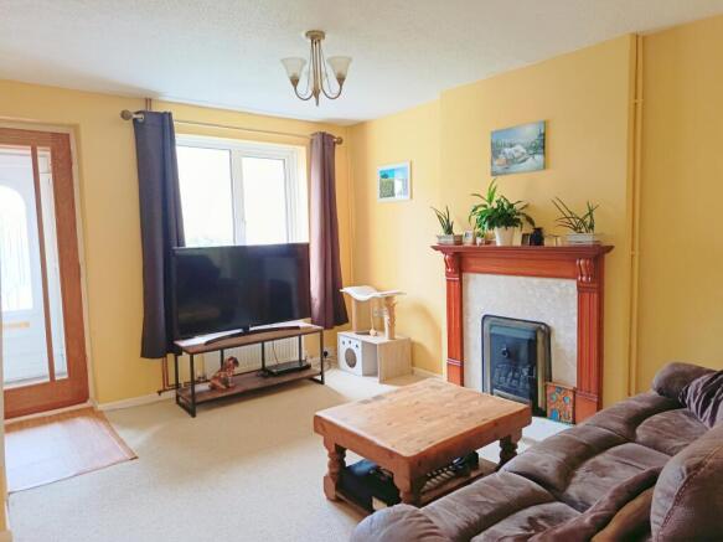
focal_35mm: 24
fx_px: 501
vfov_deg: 56.8
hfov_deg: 71.6
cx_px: 362
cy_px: 271
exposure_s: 1/50
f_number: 1.7
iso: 691
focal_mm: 5.24
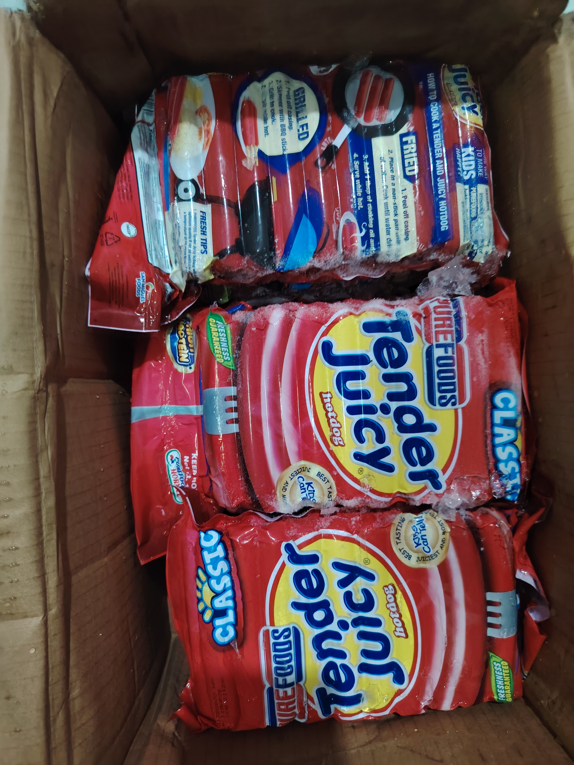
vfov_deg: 71.6
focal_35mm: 24
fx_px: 531
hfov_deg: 56.8
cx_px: 287
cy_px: 382
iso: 6976
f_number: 1.75
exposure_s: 1/50
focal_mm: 5.25
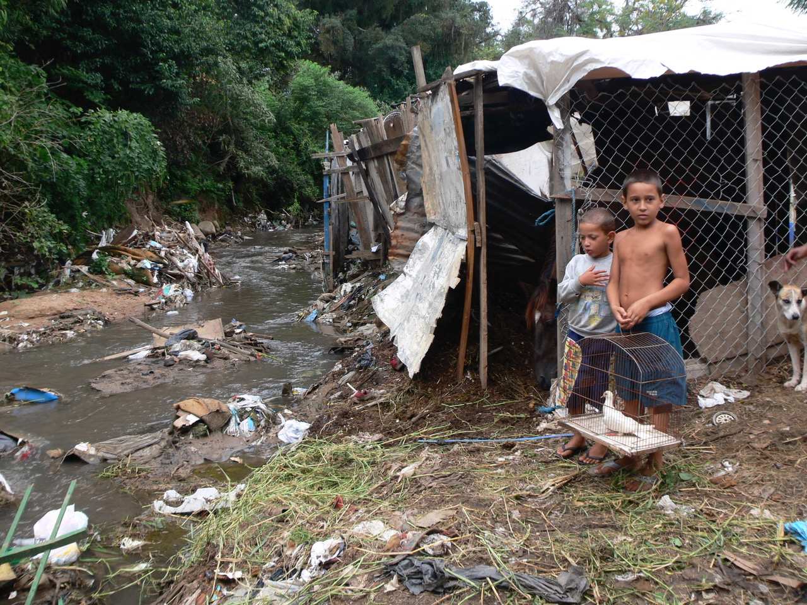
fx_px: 816
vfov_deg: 40.7
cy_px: 302
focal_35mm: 35
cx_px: 404
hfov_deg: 52.6
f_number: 4
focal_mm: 7.4
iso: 80
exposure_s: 1/100
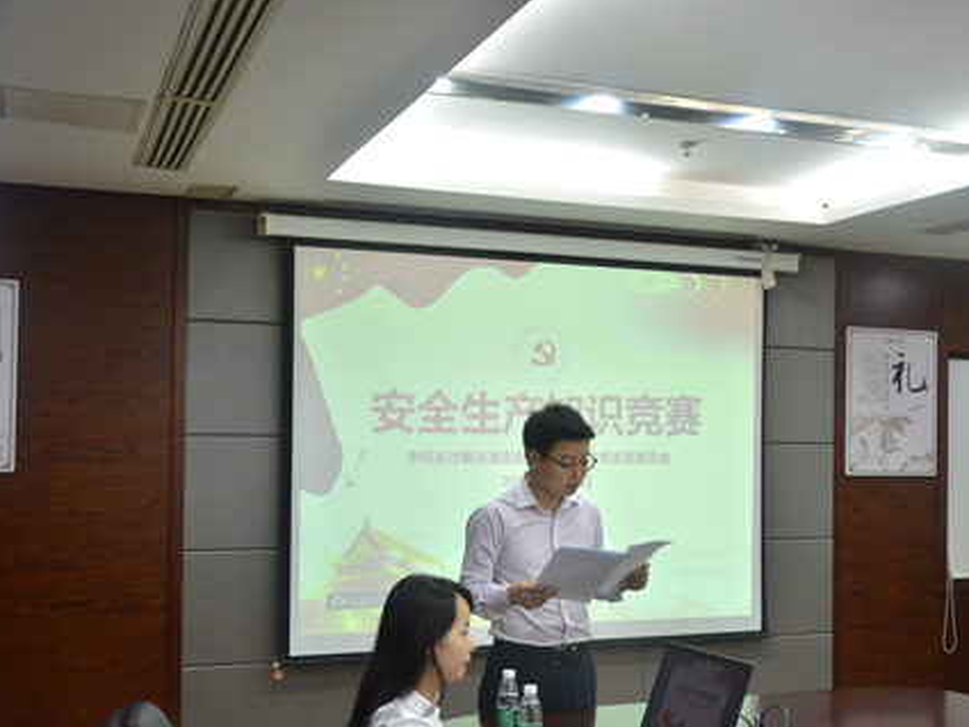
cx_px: 547
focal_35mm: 44
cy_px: 375
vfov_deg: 32.9
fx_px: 1232
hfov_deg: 42.8
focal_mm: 26
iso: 800
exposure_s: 1/60
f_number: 4.5
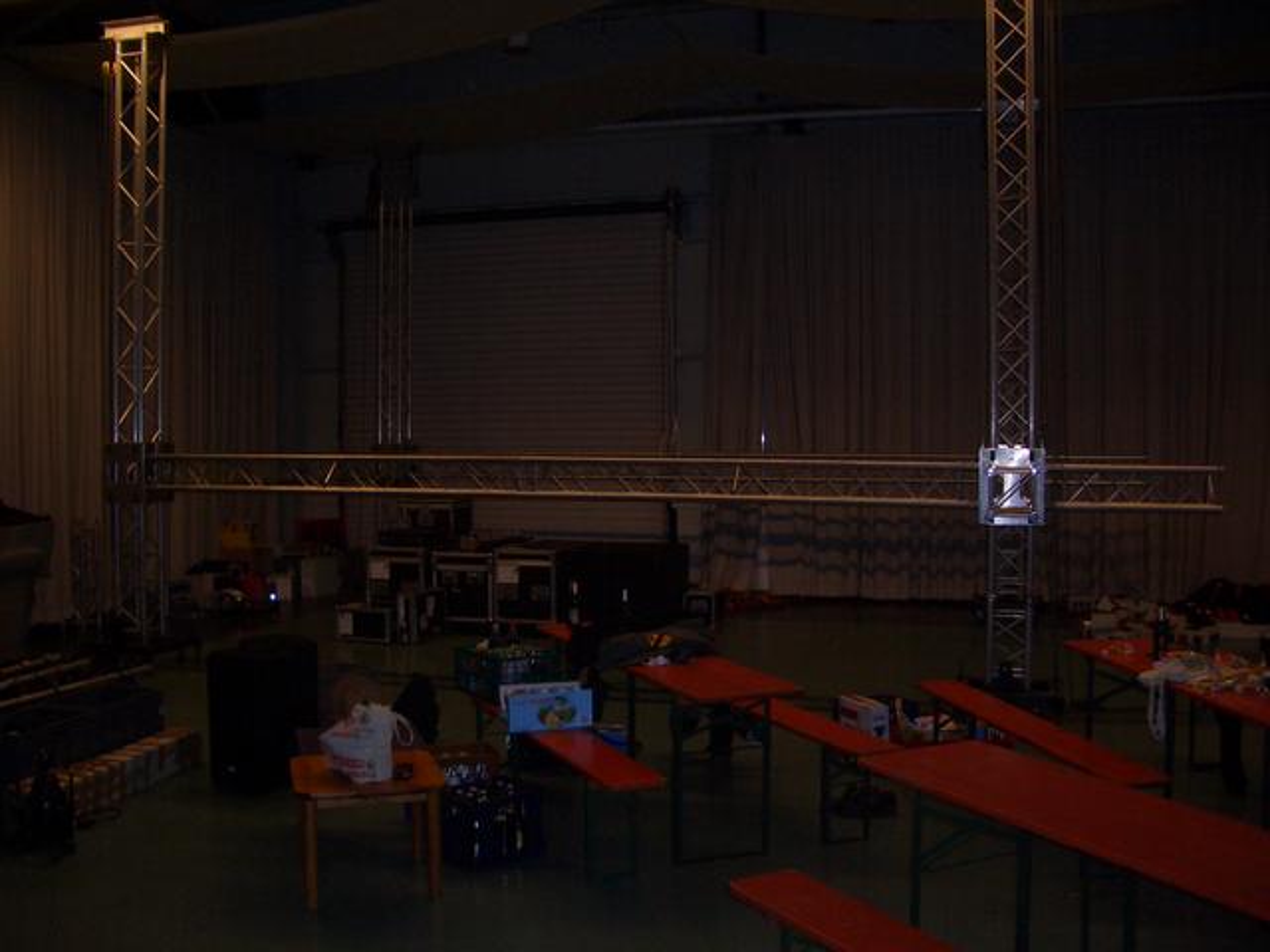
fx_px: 1284
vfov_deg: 40.7
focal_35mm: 35
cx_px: 635
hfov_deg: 52.6
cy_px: 476
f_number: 2.6
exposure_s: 1/60
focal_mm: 5.8
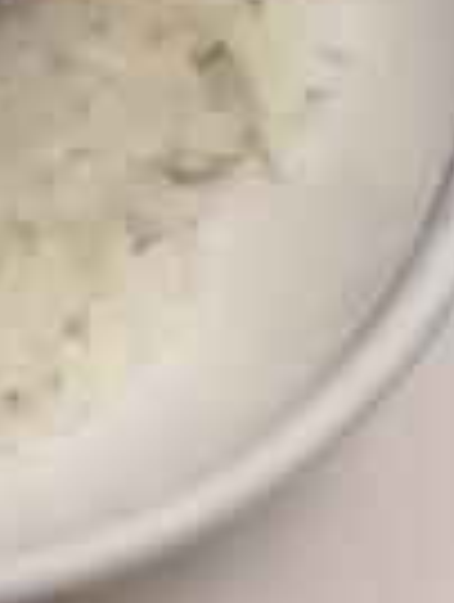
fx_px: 2702
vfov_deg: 12.3
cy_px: -176
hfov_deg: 9.4
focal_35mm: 155
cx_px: -207
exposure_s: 1/27
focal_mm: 6
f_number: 2.4
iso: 125
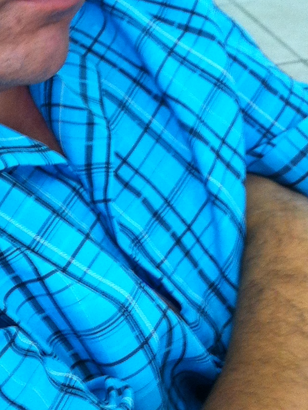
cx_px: -12
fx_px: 1293
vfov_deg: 17.9
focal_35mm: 109
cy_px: 99
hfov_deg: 13.4
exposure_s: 1/15
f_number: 2.8
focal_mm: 3.85
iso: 80
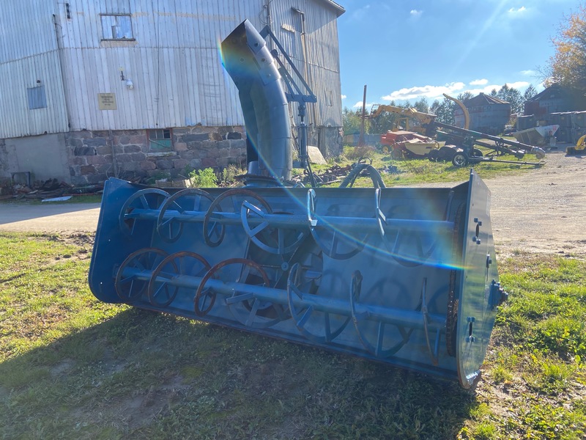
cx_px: 293
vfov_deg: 53.1
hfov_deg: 67.3
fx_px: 440
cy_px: 220
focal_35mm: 26
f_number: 1.8
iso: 32
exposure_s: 1/965
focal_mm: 4.25
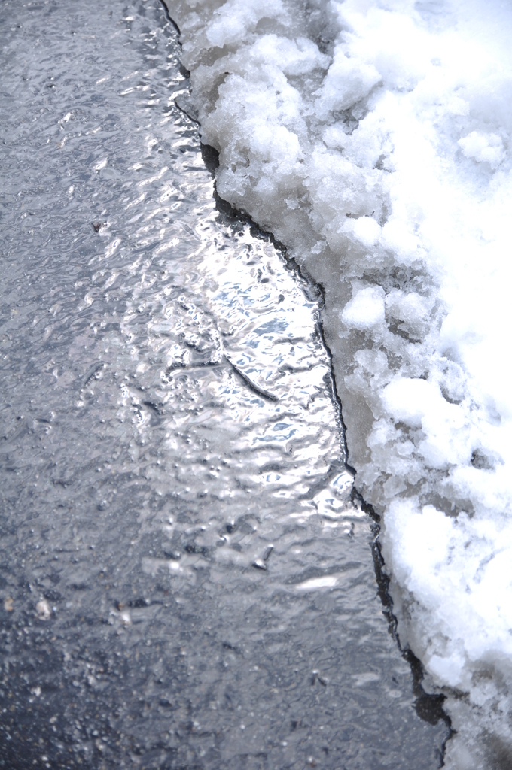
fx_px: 1604
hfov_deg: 18.1
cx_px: 256
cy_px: 385
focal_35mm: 75
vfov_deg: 27.0
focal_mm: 50
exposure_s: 1/320
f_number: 2.8
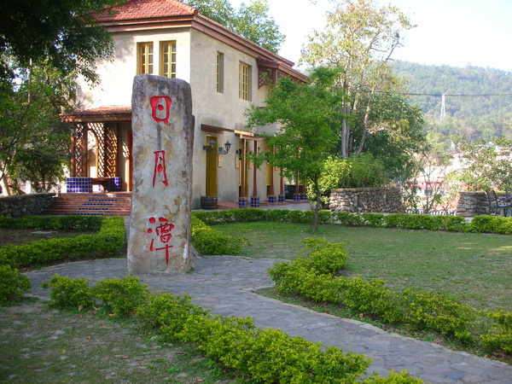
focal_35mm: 46
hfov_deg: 41.2
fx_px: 680
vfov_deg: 31.5
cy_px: 192
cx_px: 256
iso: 50
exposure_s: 1/160
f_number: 3.5
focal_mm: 7.7
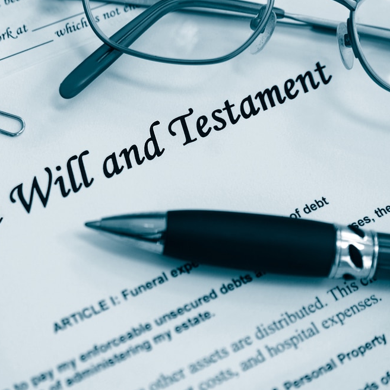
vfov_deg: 17.9
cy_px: 196
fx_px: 1236
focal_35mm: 97
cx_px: 148
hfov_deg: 17.9
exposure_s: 1/180
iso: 200
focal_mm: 50
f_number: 4.5
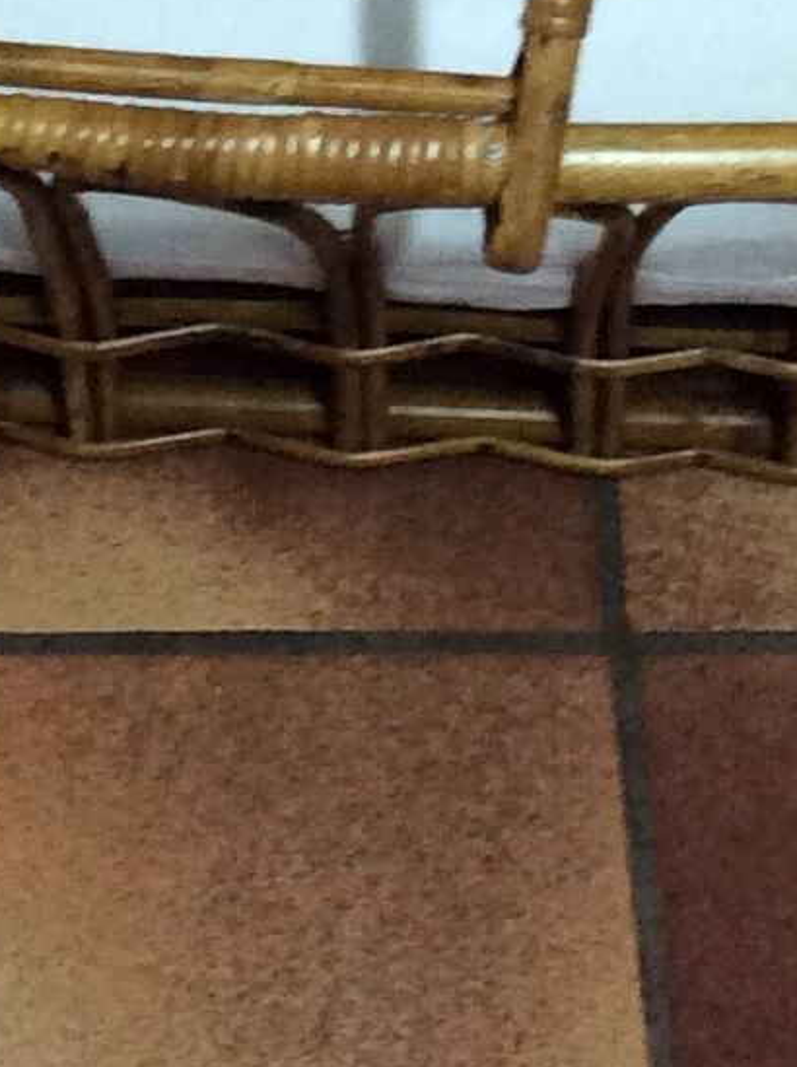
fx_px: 4648
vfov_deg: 12.5
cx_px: 330
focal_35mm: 151
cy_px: -511
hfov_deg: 9.8
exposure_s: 1/25
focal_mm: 3.3
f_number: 2.4
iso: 125
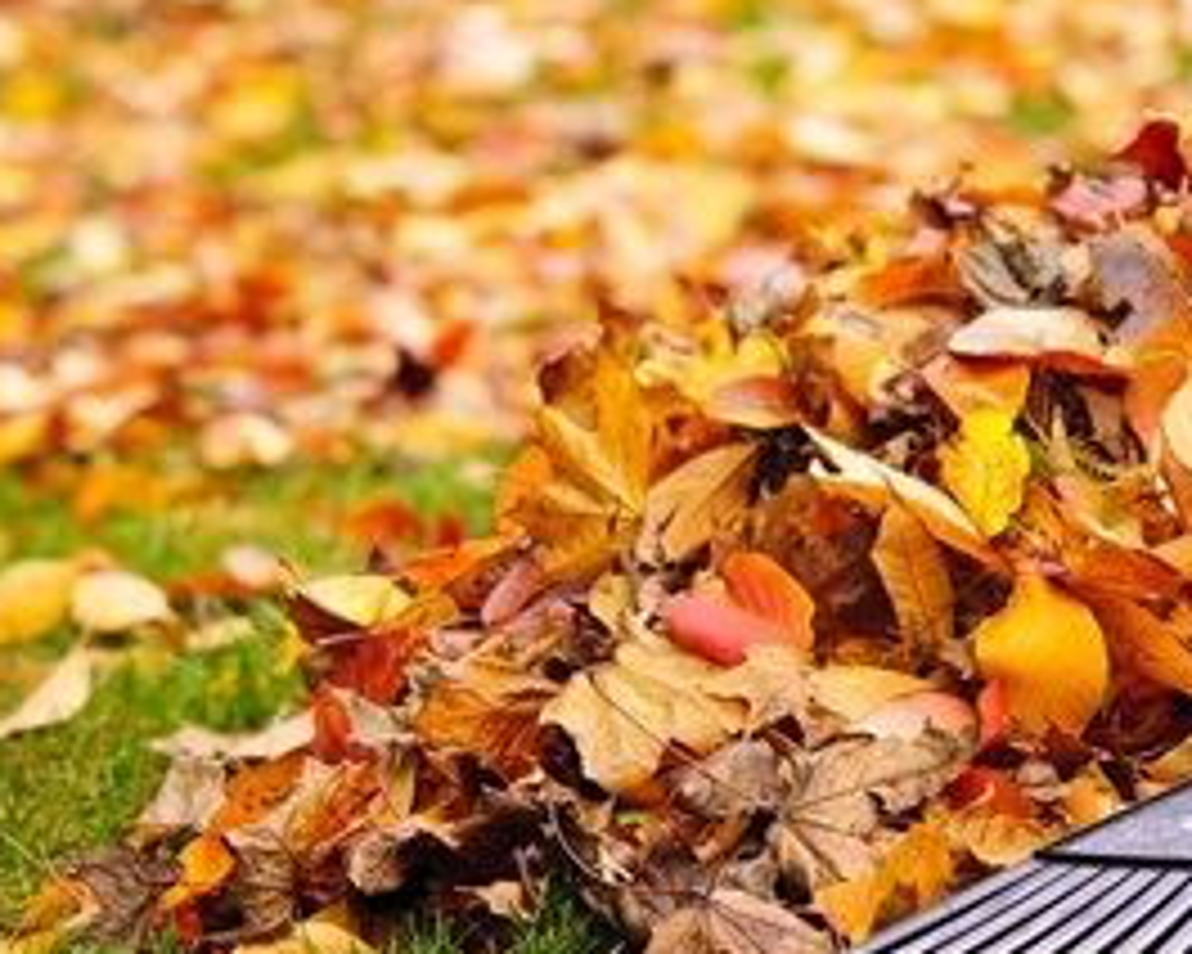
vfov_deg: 9.1
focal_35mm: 170
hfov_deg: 11.3
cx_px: 981
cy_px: 574
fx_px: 5997
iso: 200
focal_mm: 105
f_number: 4
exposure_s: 1/250
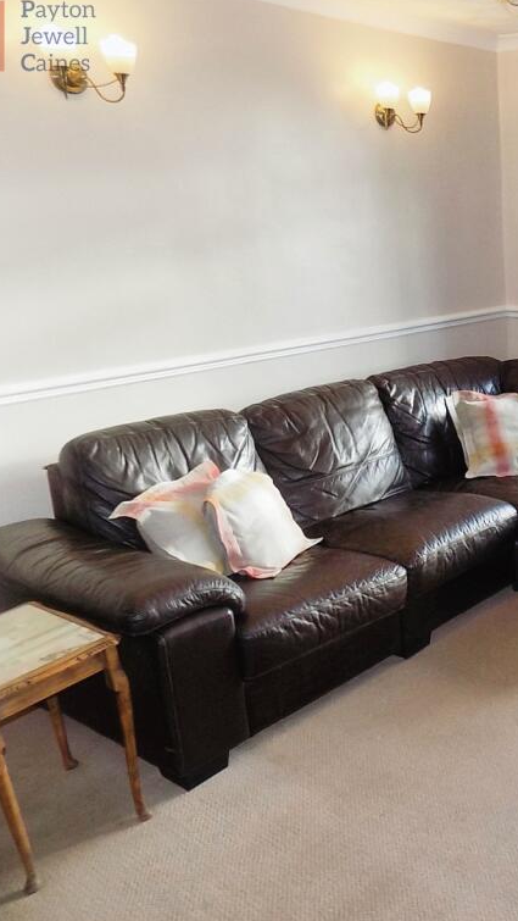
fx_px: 830
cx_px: 613
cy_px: 462
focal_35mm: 34
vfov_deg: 58.0
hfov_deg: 29.9
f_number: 3.1
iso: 140
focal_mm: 4
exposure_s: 1/30
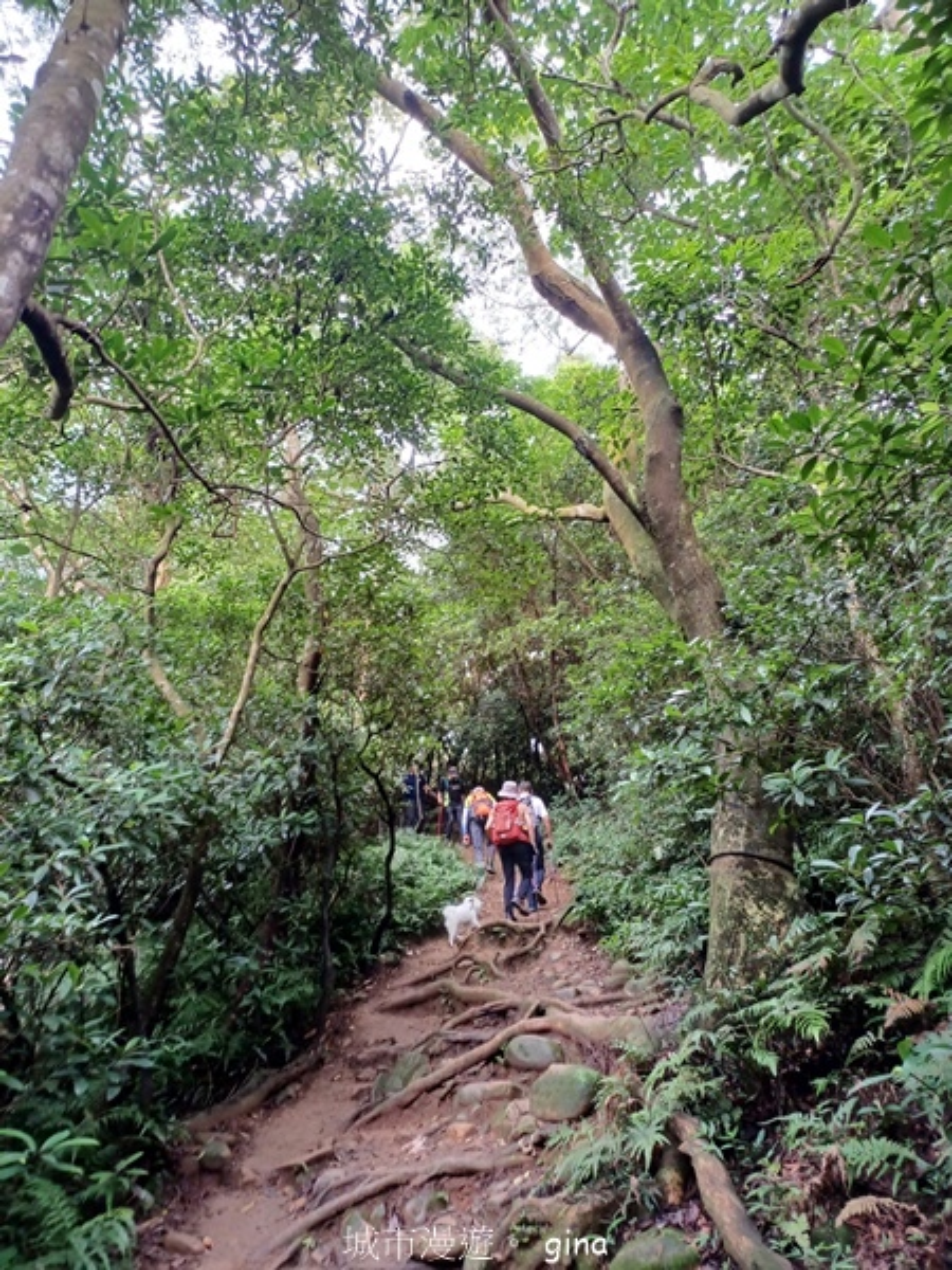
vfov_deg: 69.4
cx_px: 476
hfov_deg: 54.9
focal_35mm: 25
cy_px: 635
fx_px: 917
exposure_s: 1/60
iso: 200
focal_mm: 4.6
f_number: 1.8
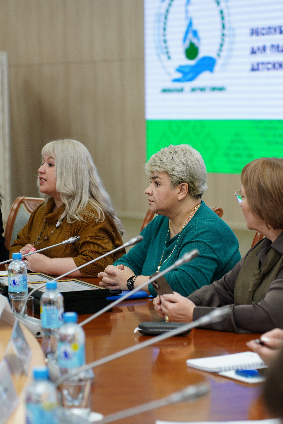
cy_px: 212
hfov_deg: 12.2
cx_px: 142
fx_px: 1321
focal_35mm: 112
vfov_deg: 18.3
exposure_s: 1/160
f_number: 2.8
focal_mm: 75
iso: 1000
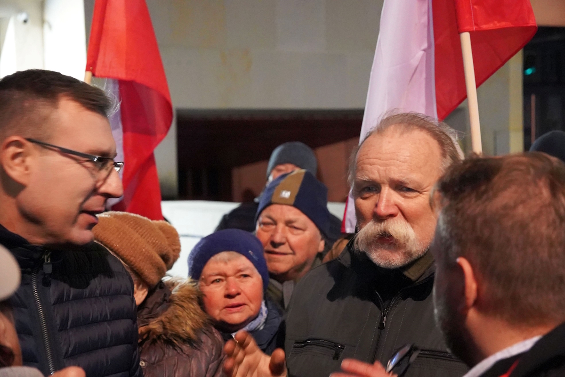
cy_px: 188
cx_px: 282
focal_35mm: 69
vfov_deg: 19.7
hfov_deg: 29.2
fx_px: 1083
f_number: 4.5
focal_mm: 46
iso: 12800
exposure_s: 1/40
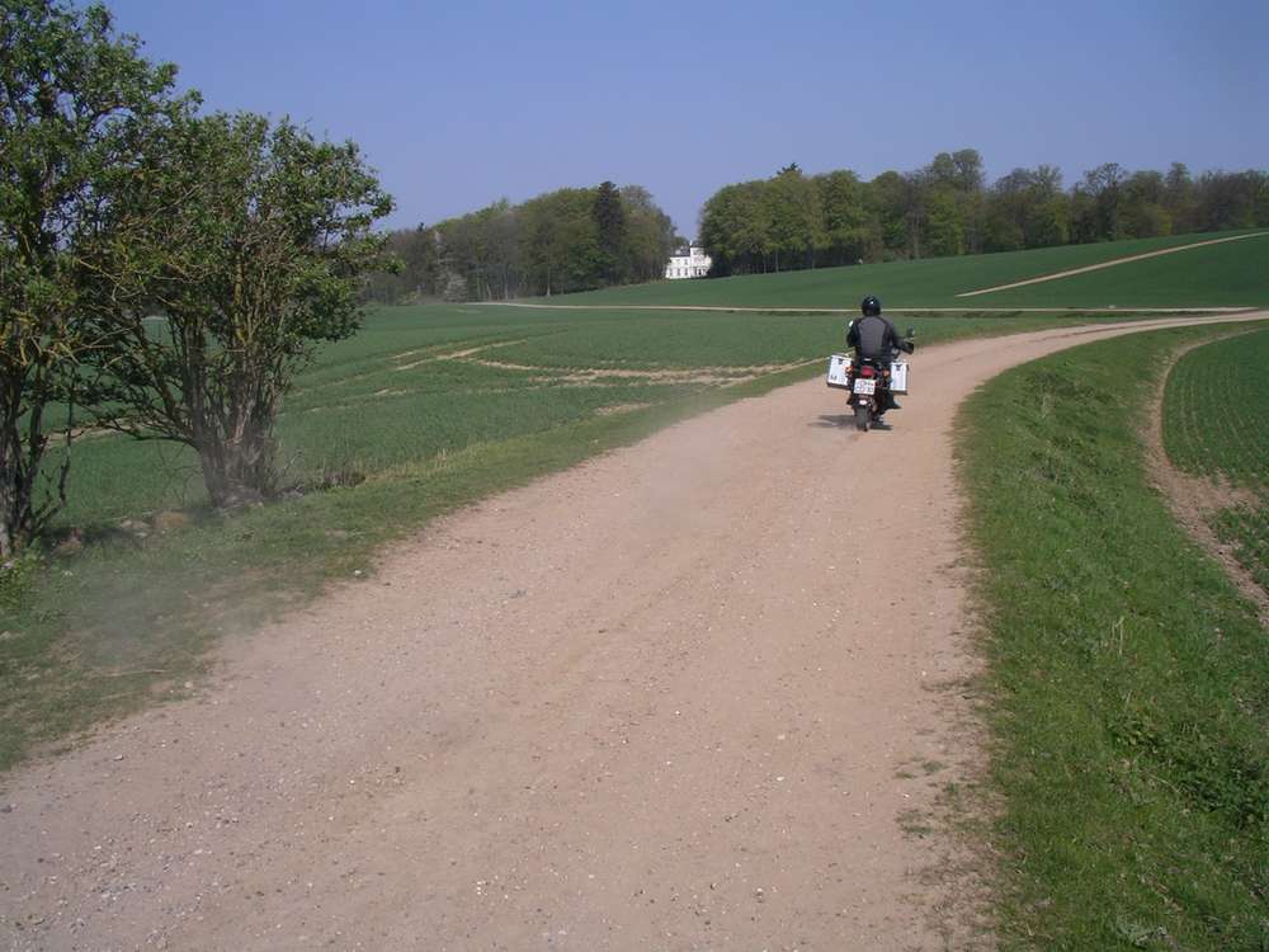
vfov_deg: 38.7
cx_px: 634
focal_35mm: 37
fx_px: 1356
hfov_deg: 50.1
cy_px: 476
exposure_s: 1/250
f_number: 6.9
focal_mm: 5.7
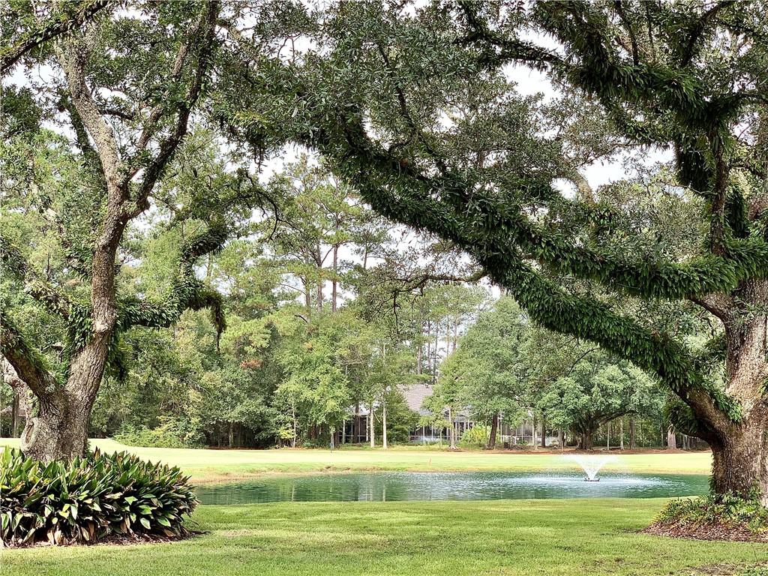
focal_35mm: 52
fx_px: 1154
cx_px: 384
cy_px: 288
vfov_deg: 28.0
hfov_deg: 36.8
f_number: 2.4
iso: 16
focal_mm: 6
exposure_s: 1/212
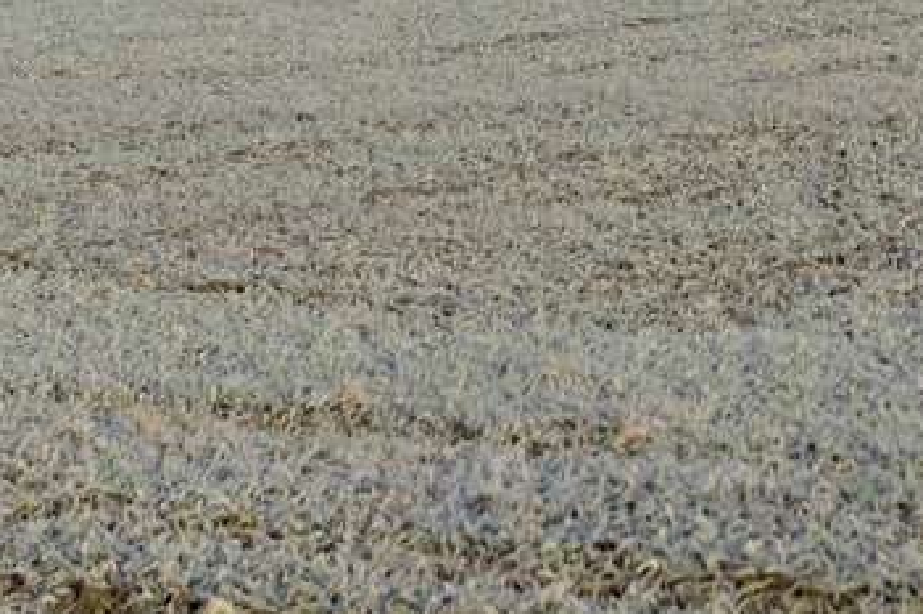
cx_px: 899
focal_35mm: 240
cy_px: -427
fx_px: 6150
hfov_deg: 8.5
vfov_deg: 5.6
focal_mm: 70
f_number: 5
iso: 200
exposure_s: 1/1600
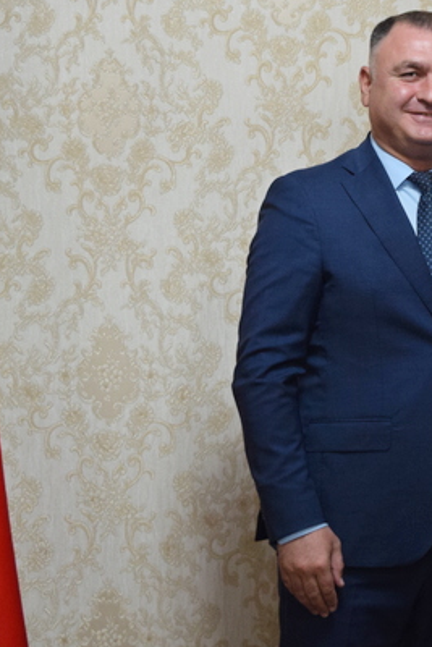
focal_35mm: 120
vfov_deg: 17.0
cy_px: 264
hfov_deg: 11.1
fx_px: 2158
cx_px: 597
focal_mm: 40
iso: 1100
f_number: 4.8
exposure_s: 1/60
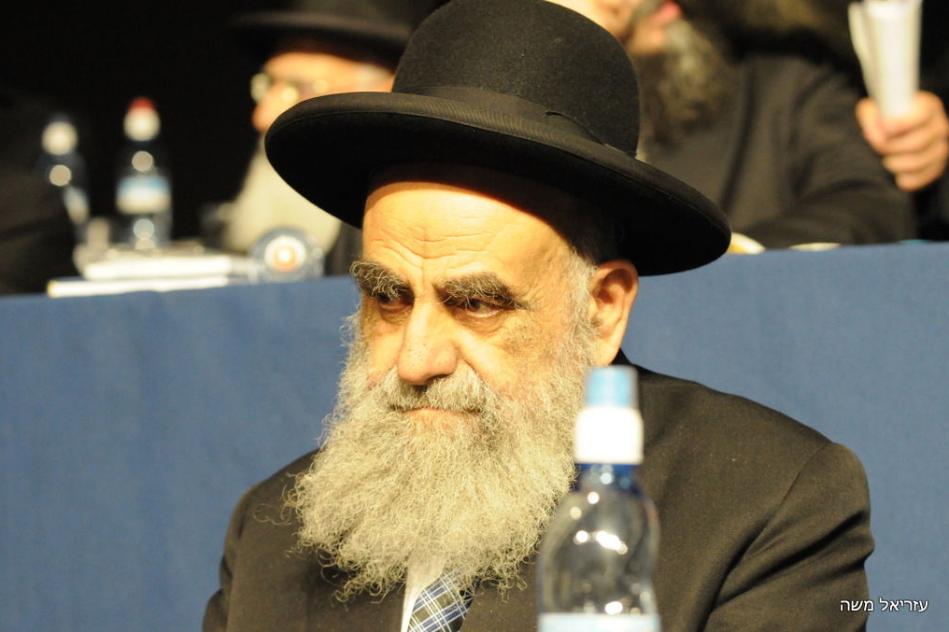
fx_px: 3980
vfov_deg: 9.1
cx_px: 474
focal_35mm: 151
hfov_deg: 13.6
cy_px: 316
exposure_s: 1/80
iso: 2500
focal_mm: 100
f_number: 5.6
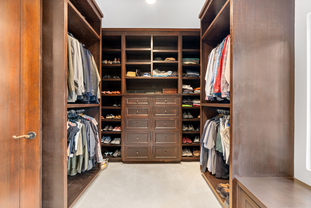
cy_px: 104
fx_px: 138
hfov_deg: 96.7
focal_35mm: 16
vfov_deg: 73.7
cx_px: 156
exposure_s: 5
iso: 320
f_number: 7.1
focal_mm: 16
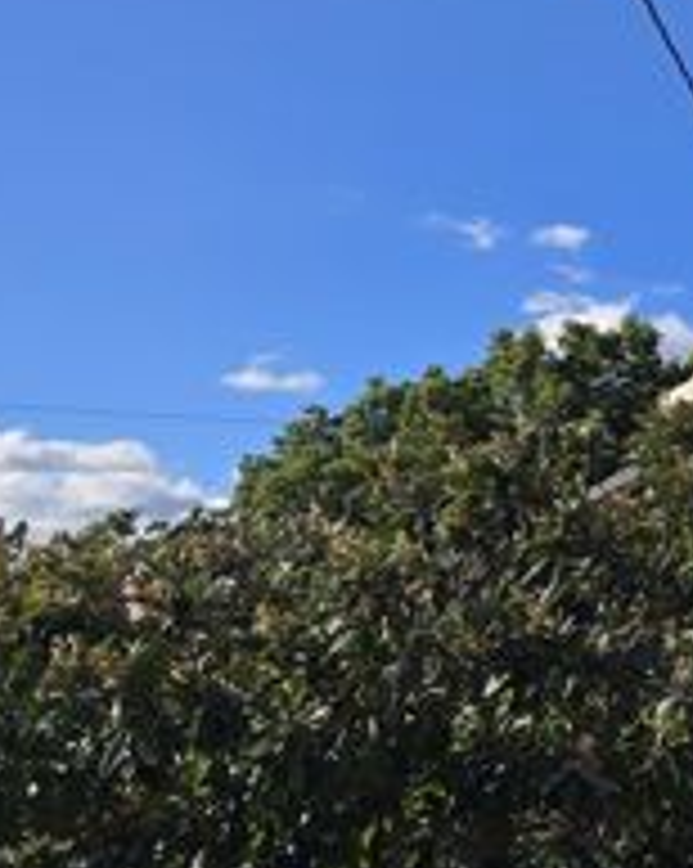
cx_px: 1555
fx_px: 2106
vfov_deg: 22.8
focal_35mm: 82
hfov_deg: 14.2
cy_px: 112
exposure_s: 1/932
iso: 12
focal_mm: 6.3
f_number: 1.7
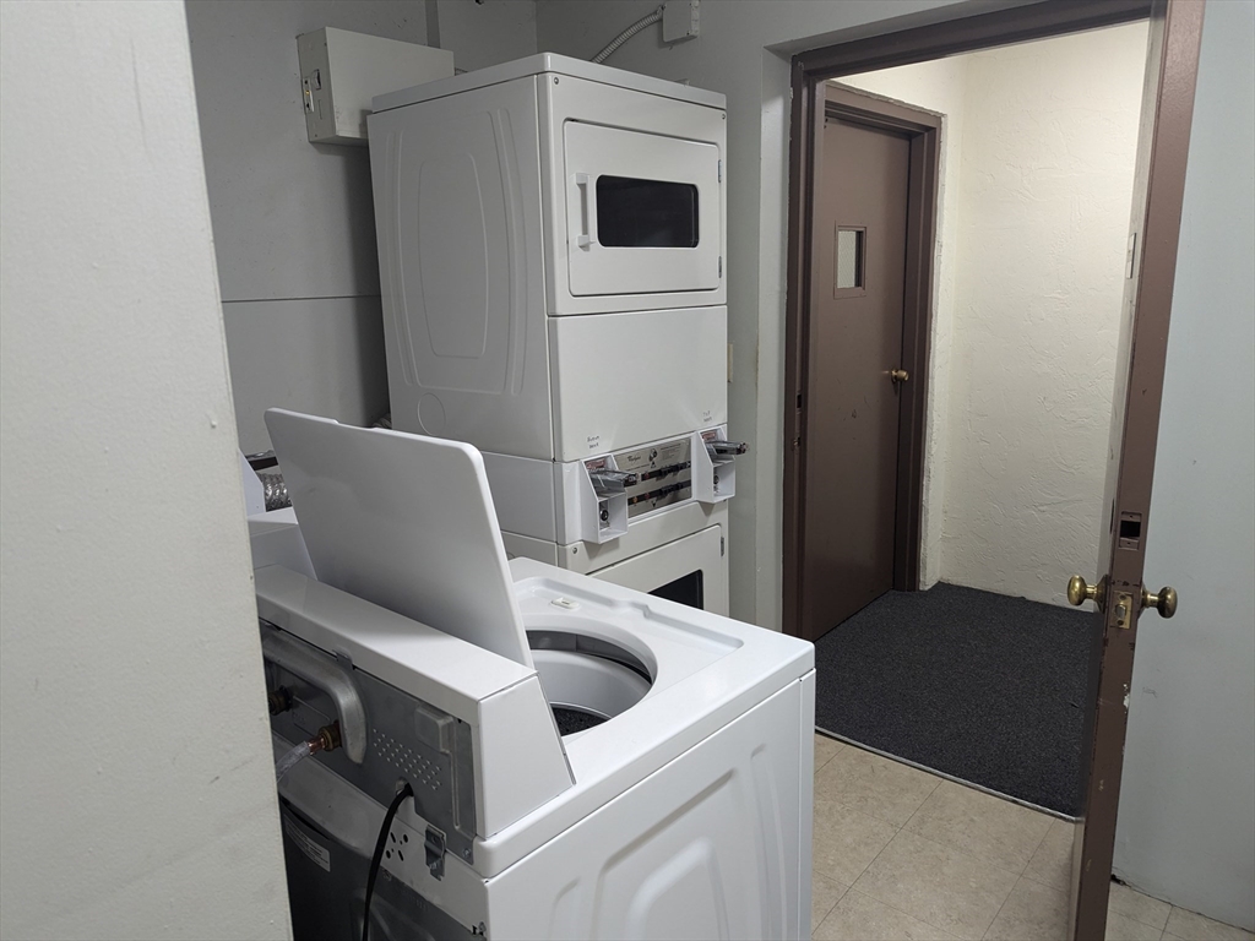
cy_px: 470
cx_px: 628
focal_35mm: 24
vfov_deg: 56.8
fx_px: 870
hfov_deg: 71.6
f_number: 1.85
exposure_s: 1/24
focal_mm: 6.81
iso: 99
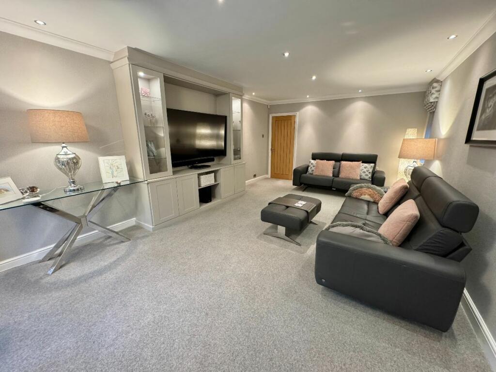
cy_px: 186
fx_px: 201
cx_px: 248
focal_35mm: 14
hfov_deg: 102.1
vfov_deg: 85.7
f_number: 2.2
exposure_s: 1/50
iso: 250
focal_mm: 2.22
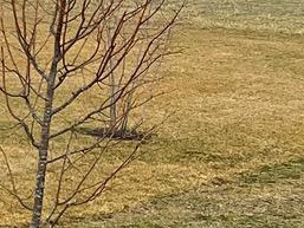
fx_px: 1819
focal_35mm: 207
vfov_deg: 7.2
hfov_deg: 7.5
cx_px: -804
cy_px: 135
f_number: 1.5
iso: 50
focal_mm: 5.7
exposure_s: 1/2208
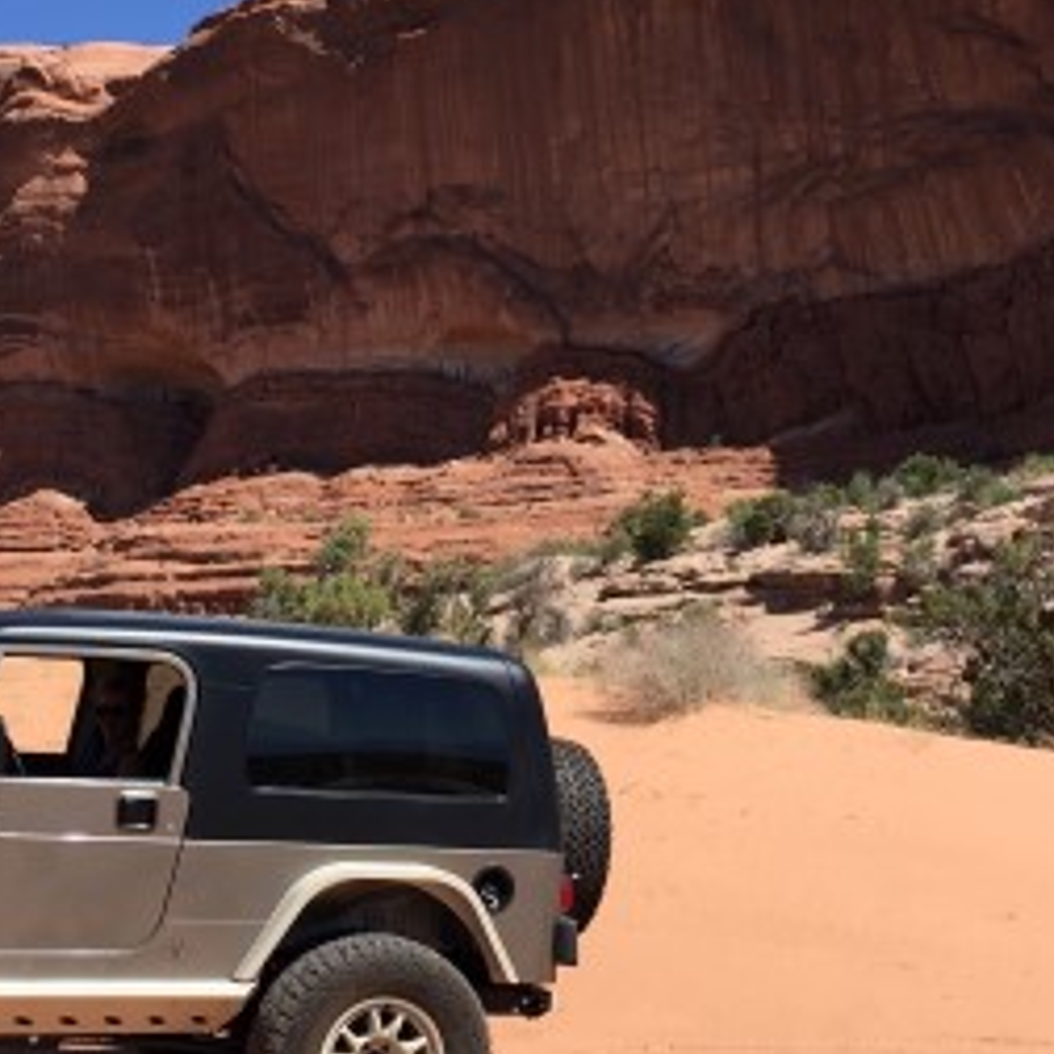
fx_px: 2239
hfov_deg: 26.5
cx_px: 439
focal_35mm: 65
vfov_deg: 26.4
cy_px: 435
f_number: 2.2
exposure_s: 1/1980
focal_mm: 4.15
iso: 32
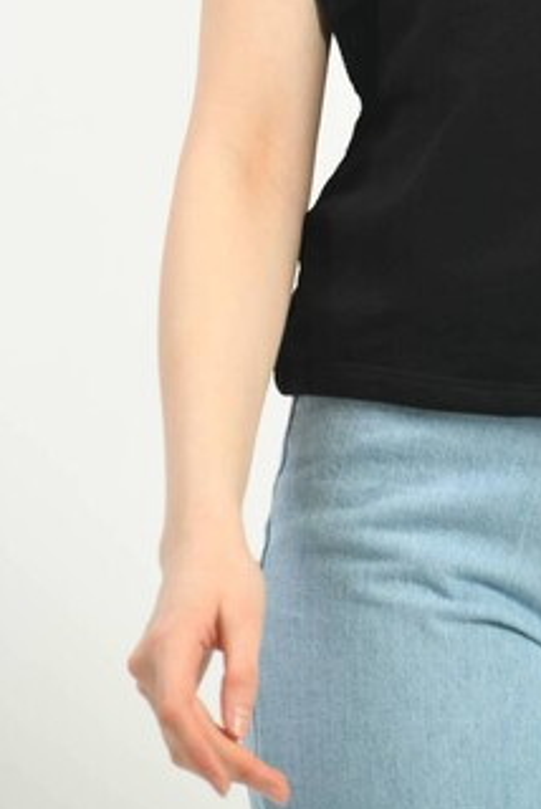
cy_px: -111
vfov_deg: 5.2
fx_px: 8952
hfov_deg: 3.5
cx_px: 609
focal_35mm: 398
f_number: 6.3
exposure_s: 1/160
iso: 100
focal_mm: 170
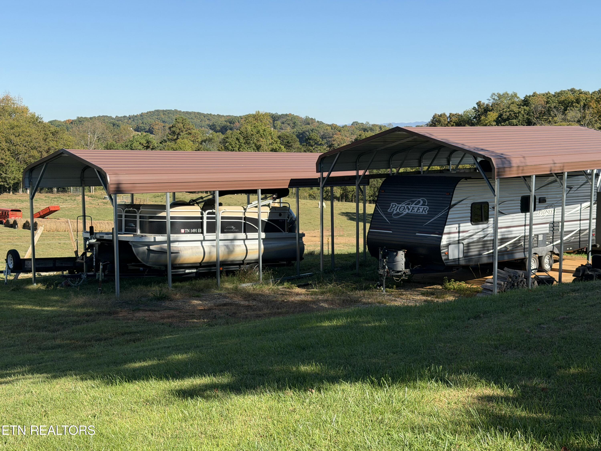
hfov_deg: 39.7
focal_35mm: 48
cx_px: 300
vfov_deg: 30.3
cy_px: 226
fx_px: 833
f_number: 1.78
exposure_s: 1/3096
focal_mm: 6.76
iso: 64
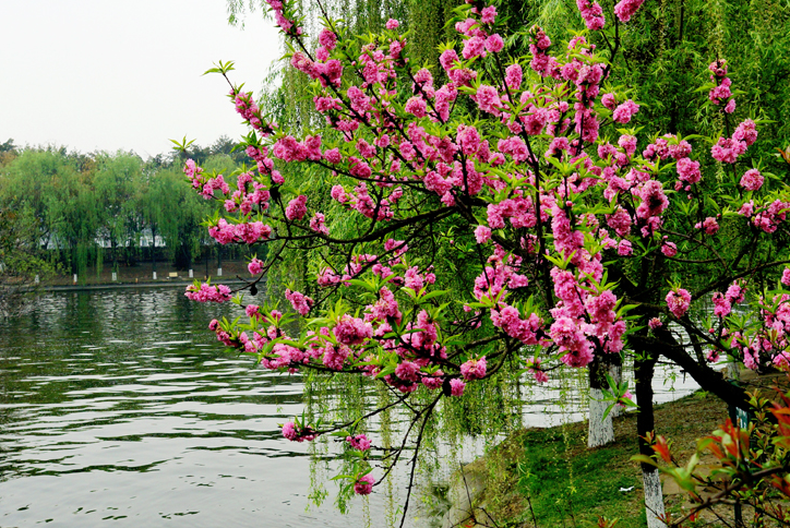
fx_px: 1274
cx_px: 404
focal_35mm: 58
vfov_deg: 23.4
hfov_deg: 34.5
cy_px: 231
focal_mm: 28
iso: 125
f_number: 8
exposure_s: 1/400
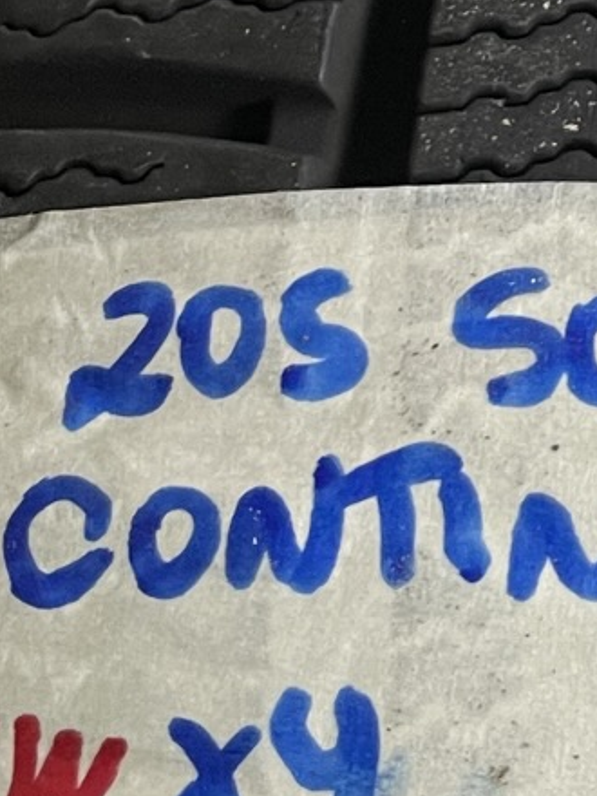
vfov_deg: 15.4
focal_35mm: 121
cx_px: 948
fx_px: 2782
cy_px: -266
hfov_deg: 11.6
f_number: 1.6
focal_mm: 4.2
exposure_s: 1/50
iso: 80
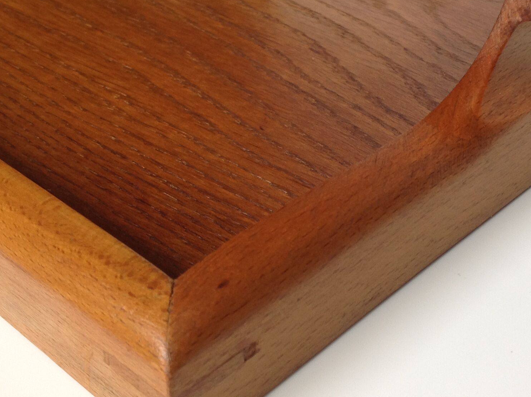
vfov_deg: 24.0
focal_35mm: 61
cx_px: 355
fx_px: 934
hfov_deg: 31.5
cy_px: 175
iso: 50
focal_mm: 4.28
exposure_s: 1/24
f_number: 2.4
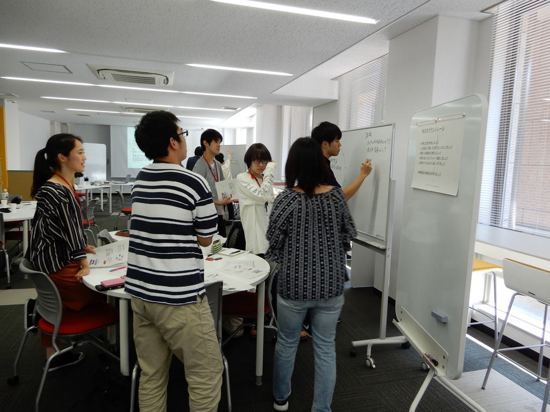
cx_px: 275
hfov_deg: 71.6
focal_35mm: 24
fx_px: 381
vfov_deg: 56.8
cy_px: 206
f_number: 4
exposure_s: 1/30
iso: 80
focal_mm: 4.3
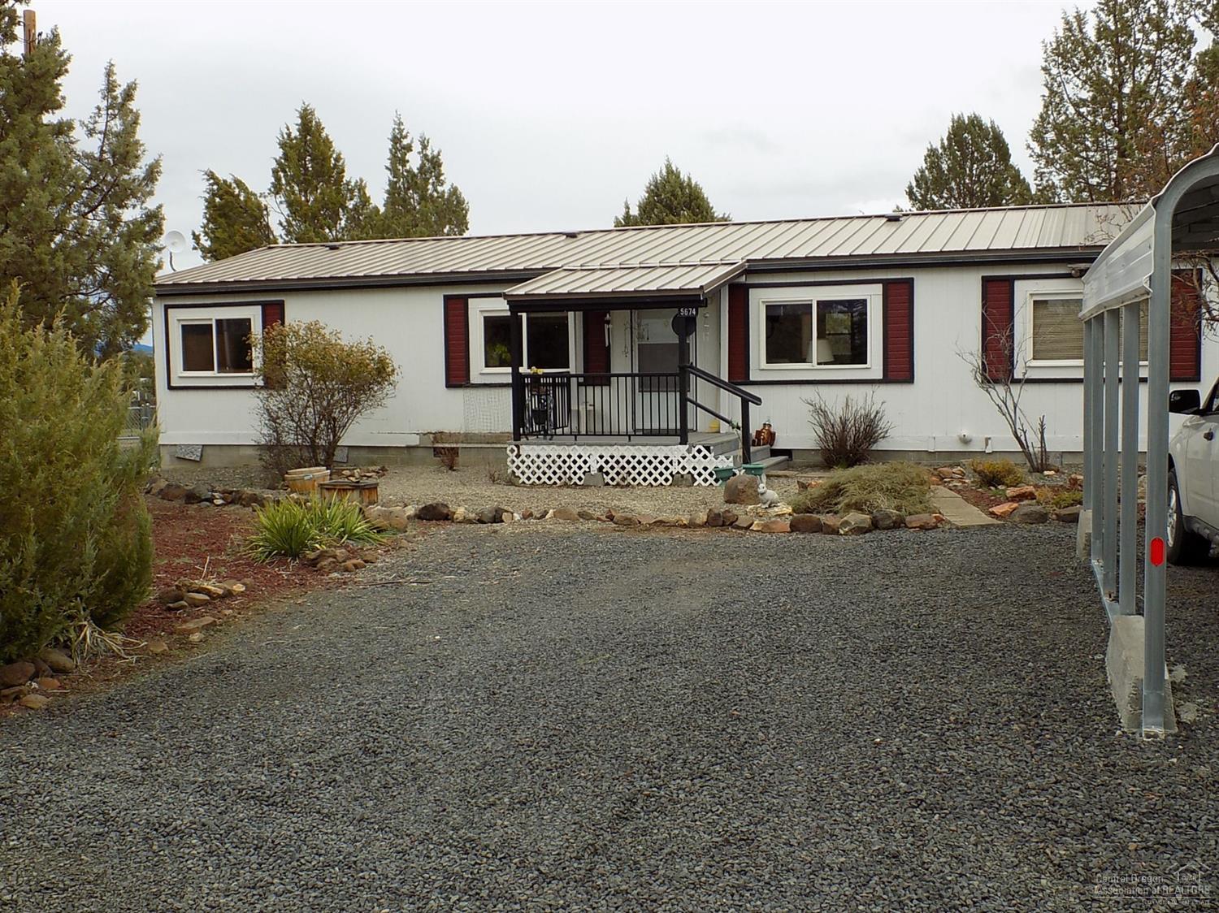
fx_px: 1303
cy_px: 456
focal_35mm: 37
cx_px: 610
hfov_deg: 50.2
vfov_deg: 38.6
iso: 80
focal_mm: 6.6
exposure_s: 1/500
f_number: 3.5
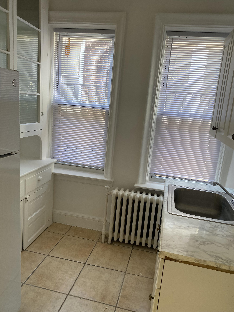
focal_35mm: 26
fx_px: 234
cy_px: 156
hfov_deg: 53.1
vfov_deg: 67.3
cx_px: 117
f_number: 1.8
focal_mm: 4.25
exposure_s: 1/121
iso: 125
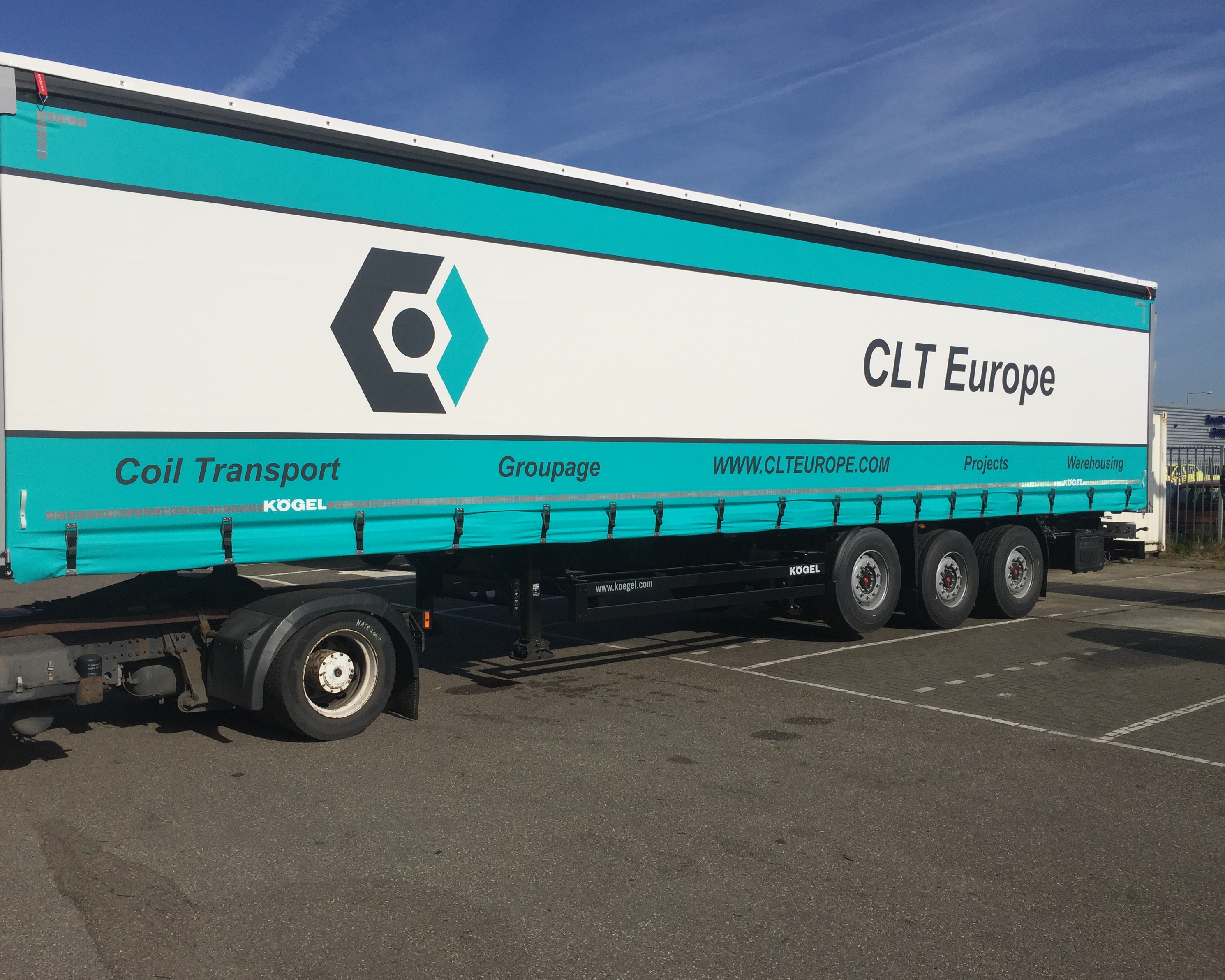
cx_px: 562
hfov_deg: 57.1
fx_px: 1124
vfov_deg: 47.1
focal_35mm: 31
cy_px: 497
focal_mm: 4.15
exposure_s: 1/5650
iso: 32
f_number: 2.2
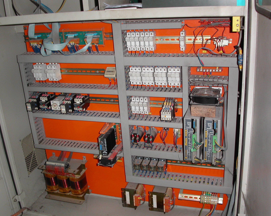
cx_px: 137
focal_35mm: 40
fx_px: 321
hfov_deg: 45.8
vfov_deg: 37.3
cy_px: 108
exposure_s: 1/30
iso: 100
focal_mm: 7.8
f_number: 2.8
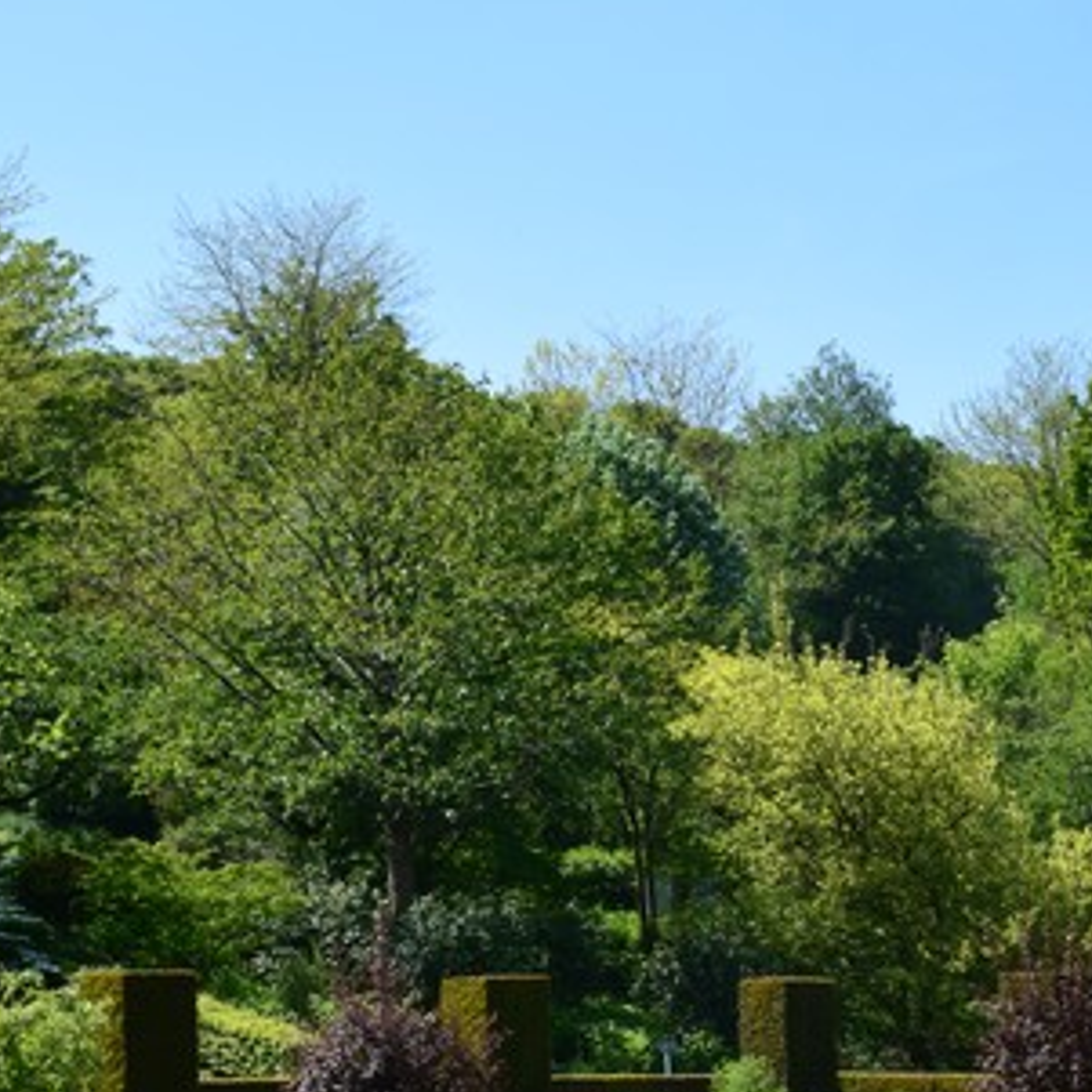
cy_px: 865
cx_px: 726
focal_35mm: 88
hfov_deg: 19.7
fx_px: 3141
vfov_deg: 19.5
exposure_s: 1/400
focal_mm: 26
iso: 400
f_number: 11
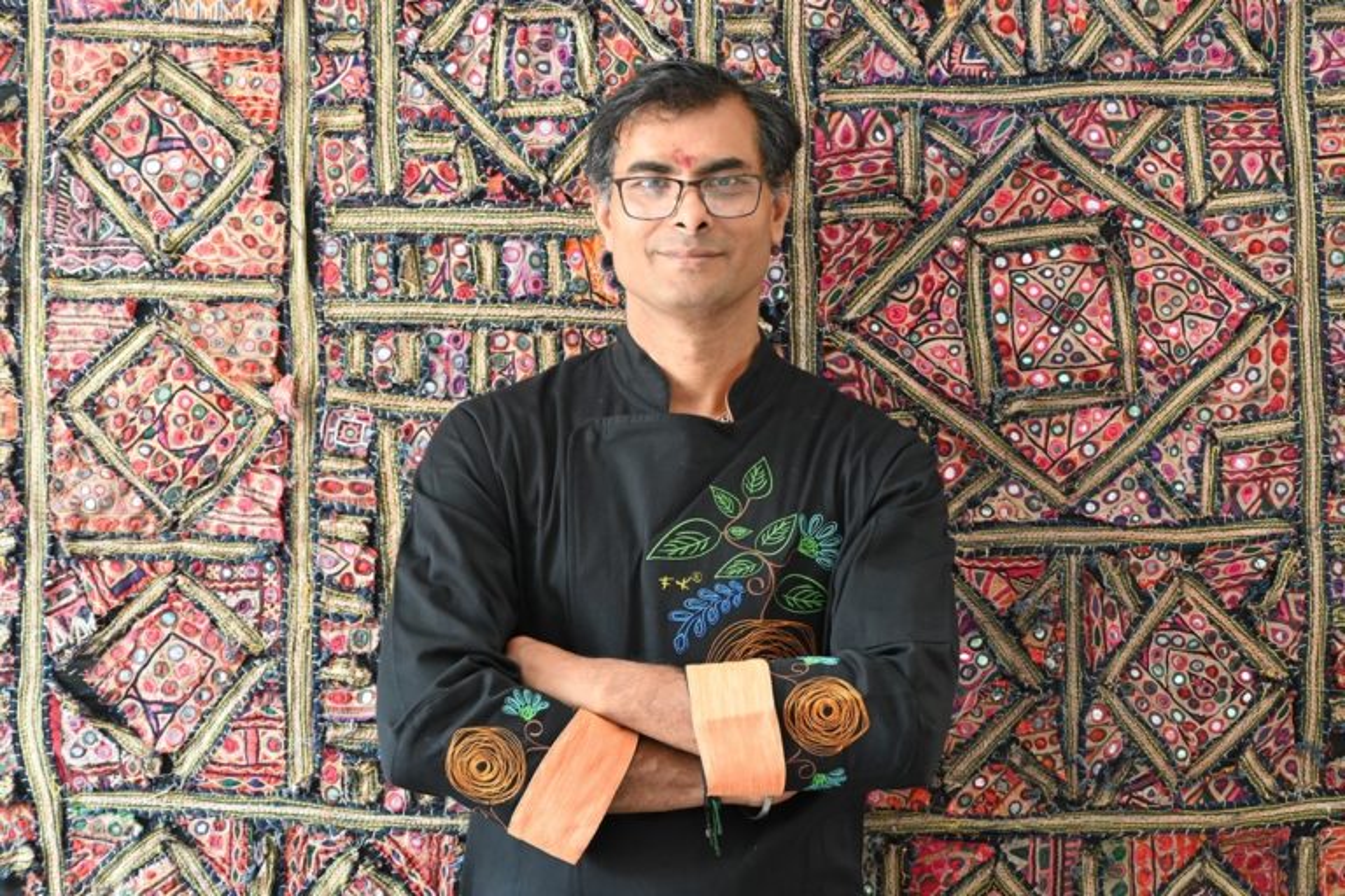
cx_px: 672
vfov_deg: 14.9
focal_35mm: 92
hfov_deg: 22.3
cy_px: 448
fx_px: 3418
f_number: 4.8
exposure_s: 1/125
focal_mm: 61
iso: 2800
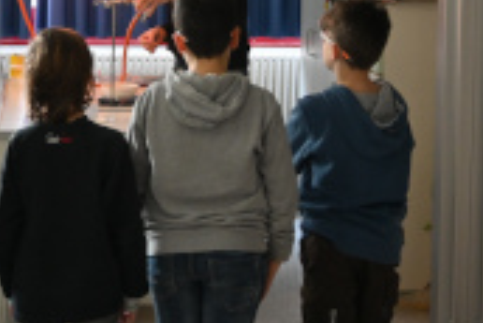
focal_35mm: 87
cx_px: 112
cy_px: -35
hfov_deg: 23.1
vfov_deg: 15.3
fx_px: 1170
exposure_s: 1/125
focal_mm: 25
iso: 1250
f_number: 4.2
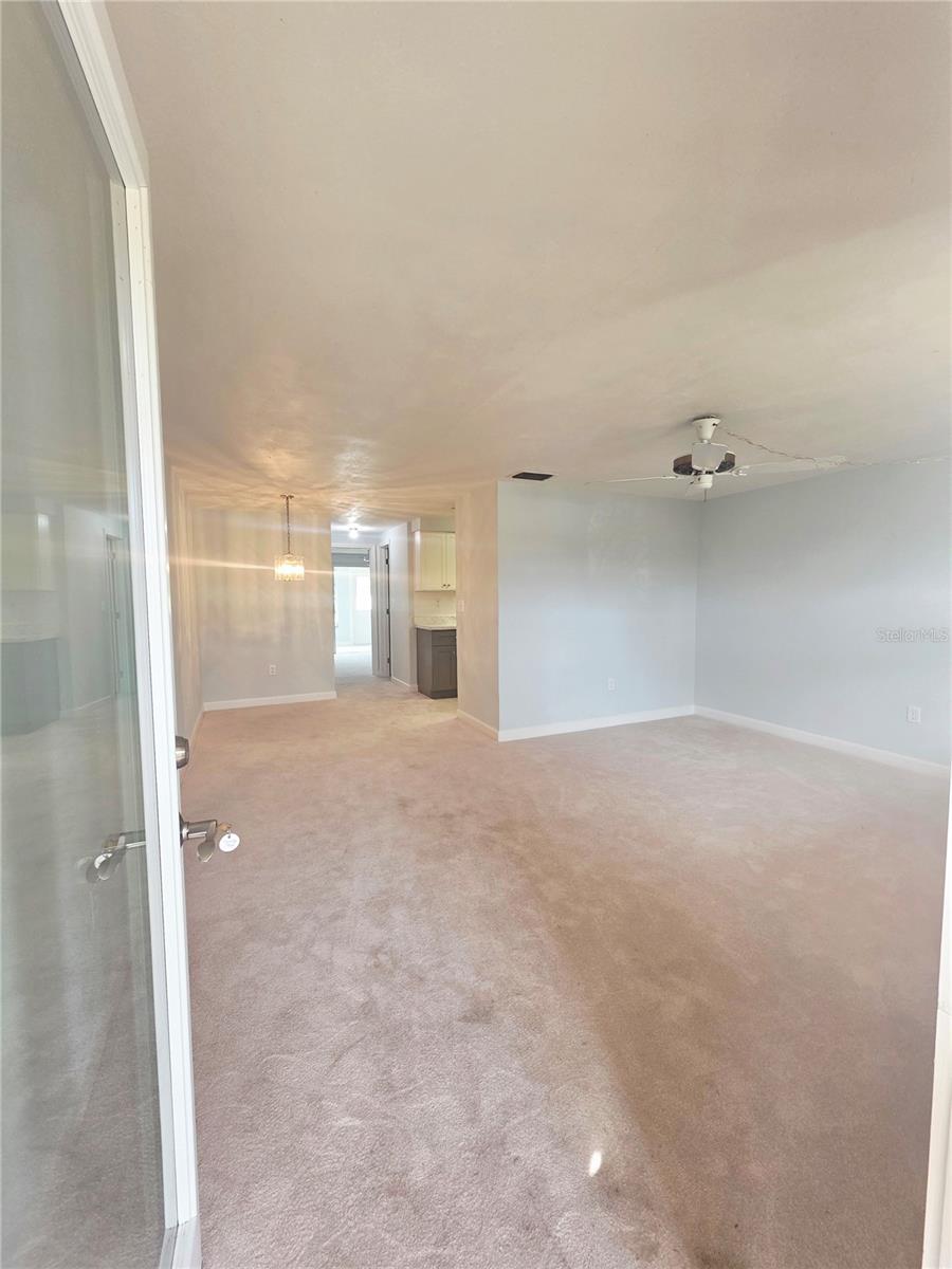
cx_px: 476
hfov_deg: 89.9
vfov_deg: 106.2
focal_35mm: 13
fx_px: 477
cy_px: 634
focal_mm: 2.2
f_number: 1.9
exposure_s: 1/120
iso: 160
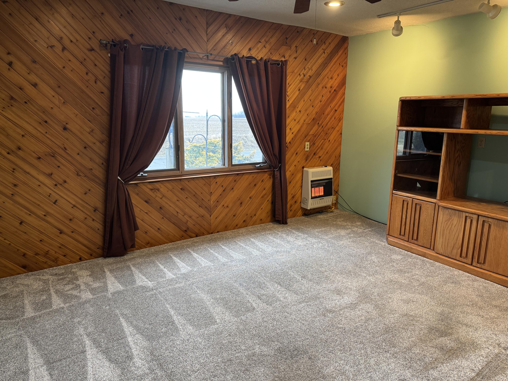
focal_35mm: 24
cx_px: 254
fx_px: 352
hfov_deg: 71.6
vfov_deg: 56.8
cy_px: 190
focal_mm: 6.76
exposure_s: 1/60
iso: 250
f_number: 1.78
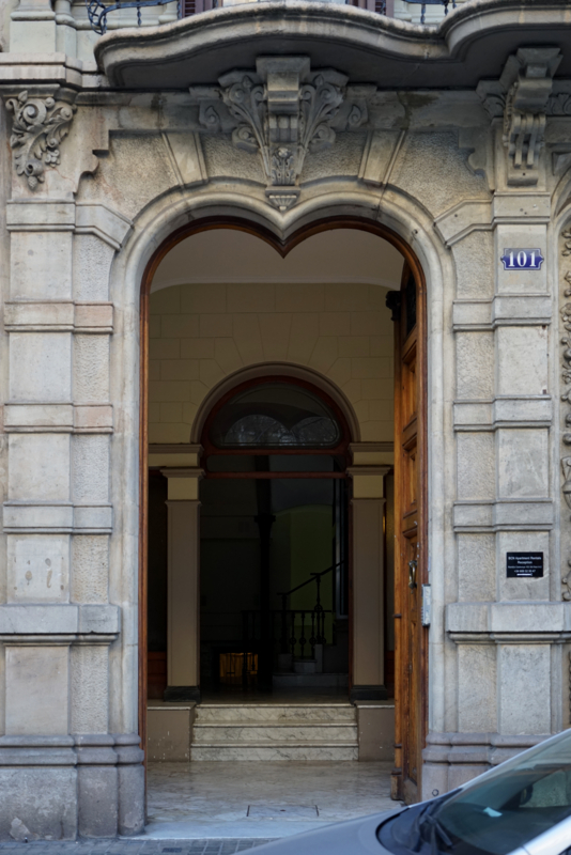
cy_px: 428
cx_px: 286
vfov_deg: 39.6
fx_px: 1188
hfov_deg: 27.0
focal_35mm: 50
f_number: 4
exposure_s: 1/160
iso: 640
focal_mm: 50
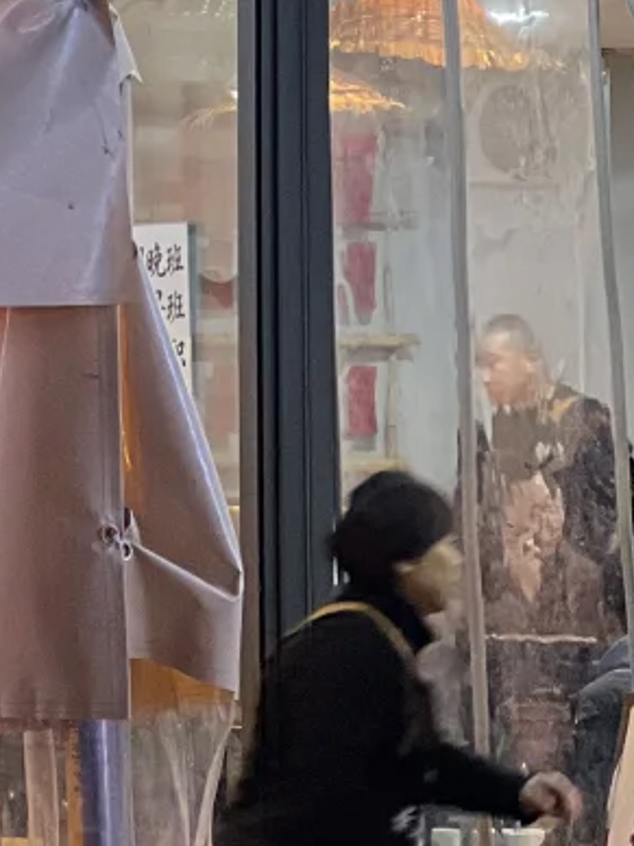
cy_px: -584
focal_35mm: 286
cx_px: -414
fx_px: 6984
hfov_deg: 5.1
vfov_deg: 6.8
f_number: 2.8
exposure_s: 1/33
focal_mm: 9
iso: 125
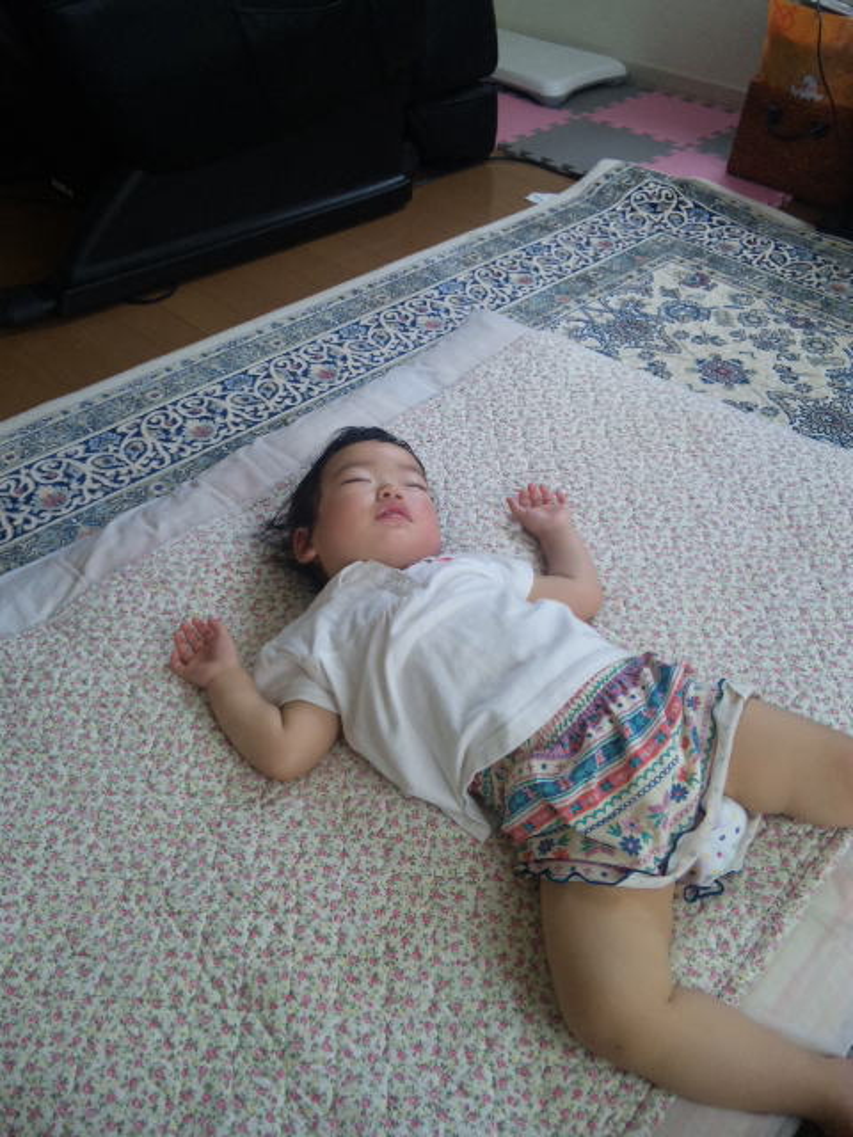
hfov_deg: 48.2
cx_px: 426
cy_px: 568
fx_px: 953
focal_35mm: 29
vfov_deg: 61.7
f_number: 2.8
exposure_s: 1/20
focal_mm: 4.82
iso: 118
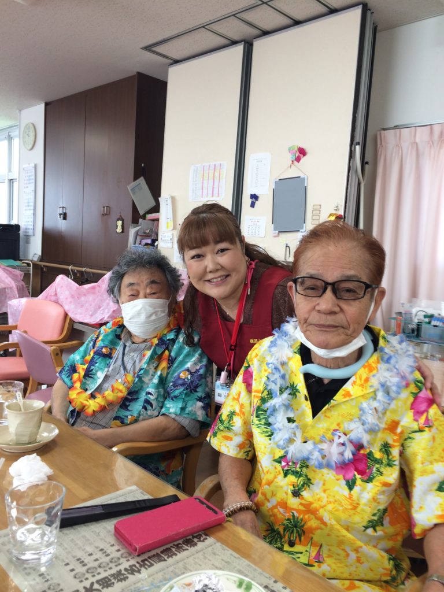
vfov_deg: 61.7
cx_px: 222
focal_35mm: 29
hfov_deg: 48.2
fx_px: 496
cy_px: 296
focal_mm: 4.15
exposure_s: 1/60
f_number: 2.2
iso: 40
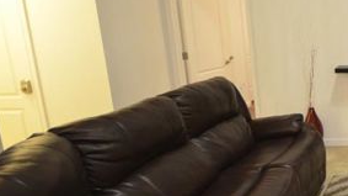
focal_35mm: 39
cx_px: 409
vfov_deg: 30.4
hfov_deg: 39.1
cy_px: 84
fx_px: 360
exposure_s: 1/25
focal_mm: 10
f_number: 4
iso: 1600
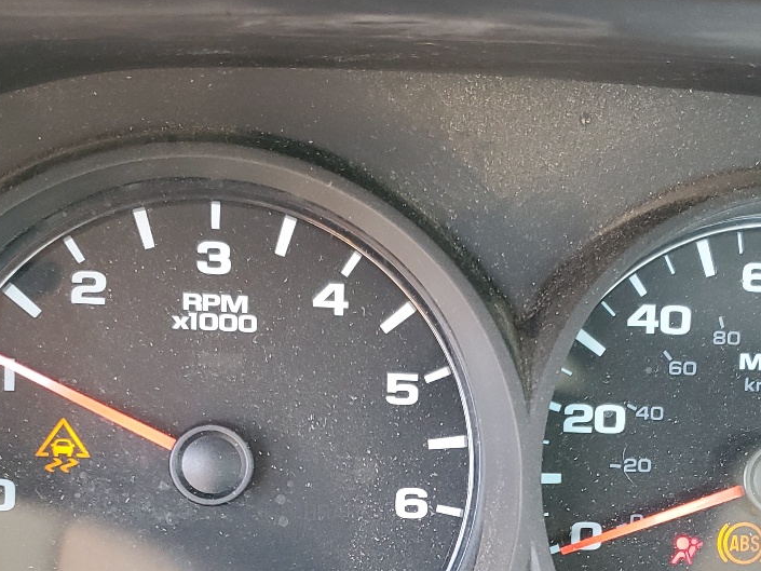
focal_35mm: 59
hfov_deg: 32.6
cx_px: 451
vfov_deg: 24.0
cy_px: 529
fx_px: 1297
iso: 77
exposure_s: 1/60.2
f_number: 1.5
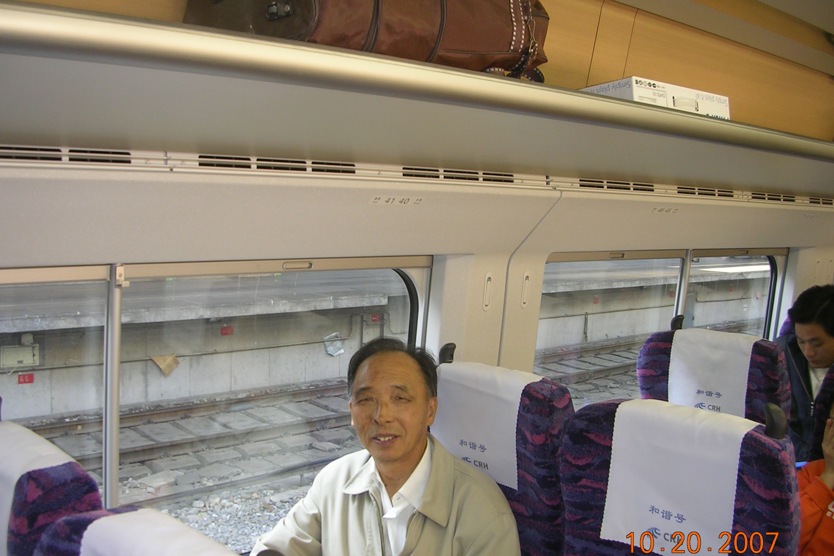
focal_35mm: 40
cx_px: 416
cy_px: 292
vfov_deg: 33.4
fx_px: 927
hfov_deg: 48.5
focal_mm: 5.8
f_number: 2.8
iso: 50
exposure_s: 1/30
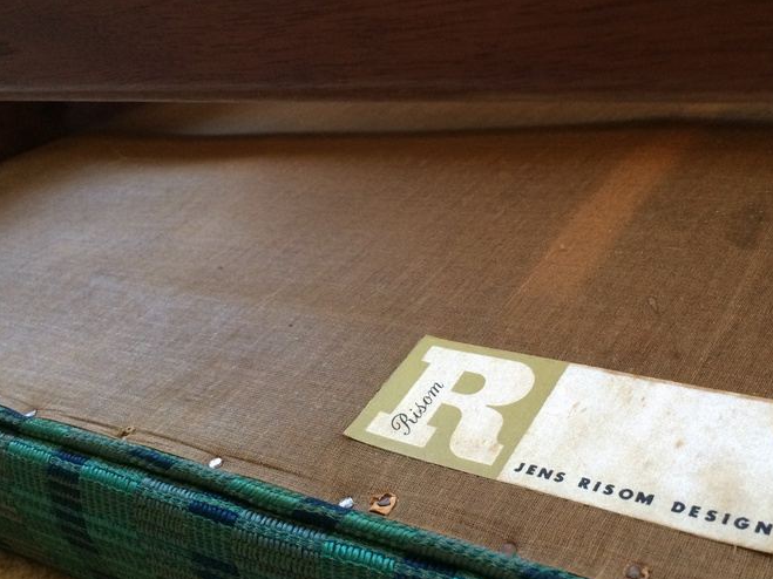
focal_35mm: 41
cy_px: 297
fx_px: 915
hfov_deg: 45.5
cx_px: 467
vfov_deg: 35.1
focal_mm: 4.12
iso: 125
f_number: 2.2
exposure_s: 1/30
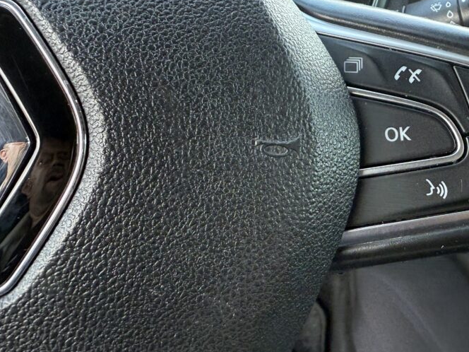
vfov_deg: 38.3
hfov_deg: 49.1
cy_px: 125
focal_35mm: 37
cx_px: 322
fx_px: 501
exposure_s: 1/99
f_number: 2.2
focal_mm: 2.22
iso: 200
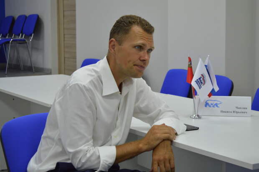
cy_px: 86
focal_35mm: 82
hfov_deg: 24.6
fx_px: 593
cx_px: 130
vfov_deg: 16.5
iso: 400
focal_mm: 55
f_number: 5.6
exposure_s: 1/50
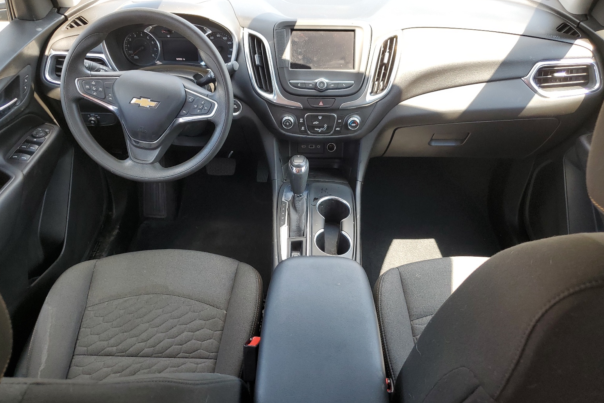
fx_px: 470
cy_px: 192
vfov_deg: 46.4
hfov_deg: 65.5
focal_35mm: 28
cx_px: 295
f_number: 1.5
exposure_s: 1/132
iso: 50
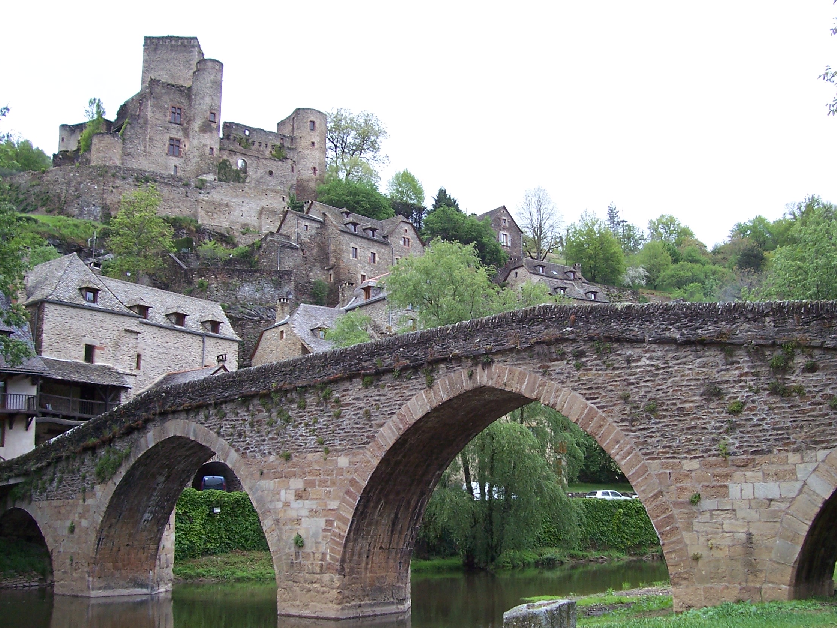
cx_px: 439
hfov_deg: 47.8
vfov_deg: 36.8
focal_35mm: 39
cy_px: 353
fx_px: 943
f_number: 2.7
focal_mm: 5.6
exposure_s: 1/180
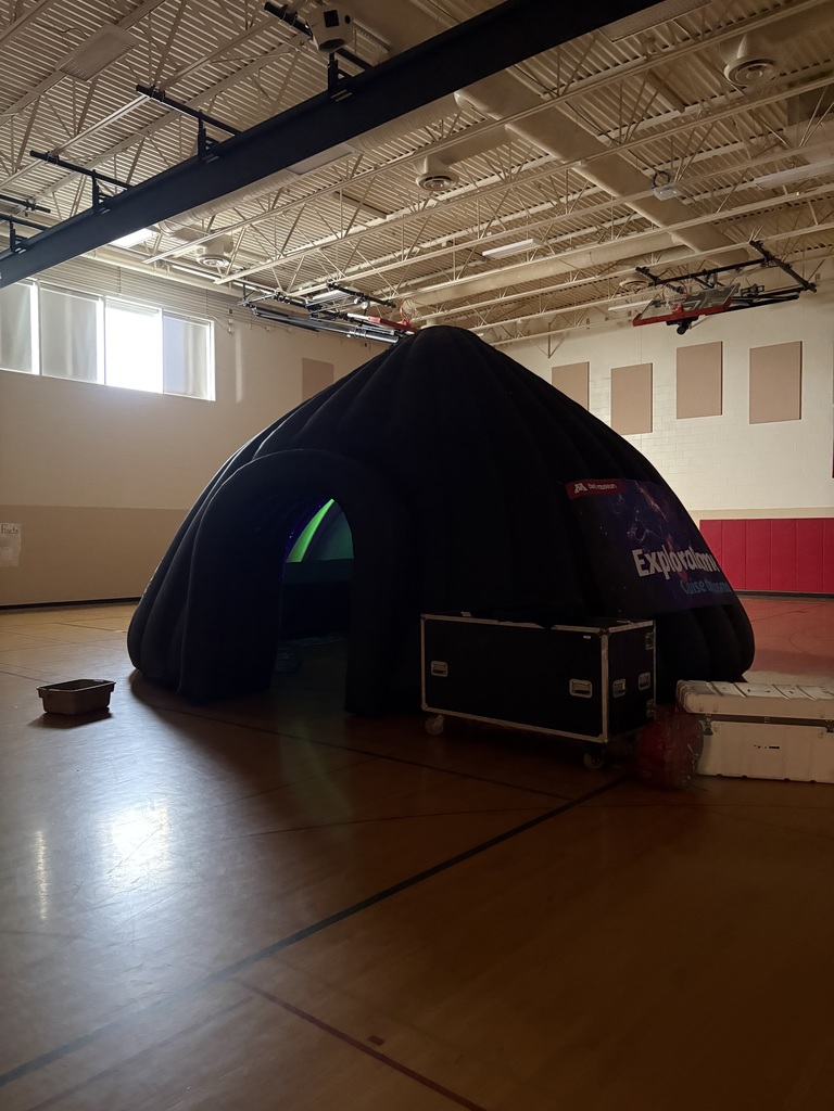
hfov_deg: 53.1
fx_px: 835
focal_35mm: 26
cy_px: 556
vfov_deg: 67.3
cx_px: 417
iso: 800
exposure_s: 1/30
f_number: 1.6
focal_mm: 5.96
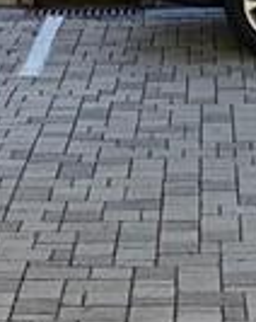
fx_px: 1861
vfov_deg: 9.2
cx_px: 142
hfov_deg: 7.9
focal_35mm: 196
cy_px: -361
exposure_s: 1/60
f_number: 1.8
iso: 320
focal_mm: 4.25
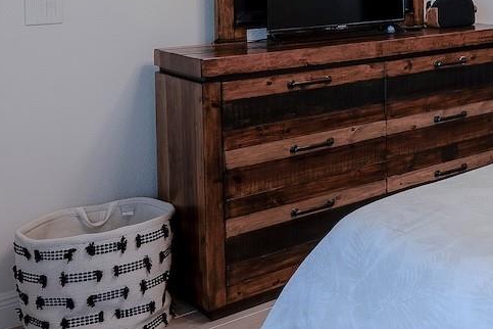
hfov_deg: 32.4
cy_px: -35
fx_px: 726
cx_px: 560
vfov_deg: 23.9
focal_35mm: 53
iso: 100
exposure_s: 1/100
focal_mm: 16
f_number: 8
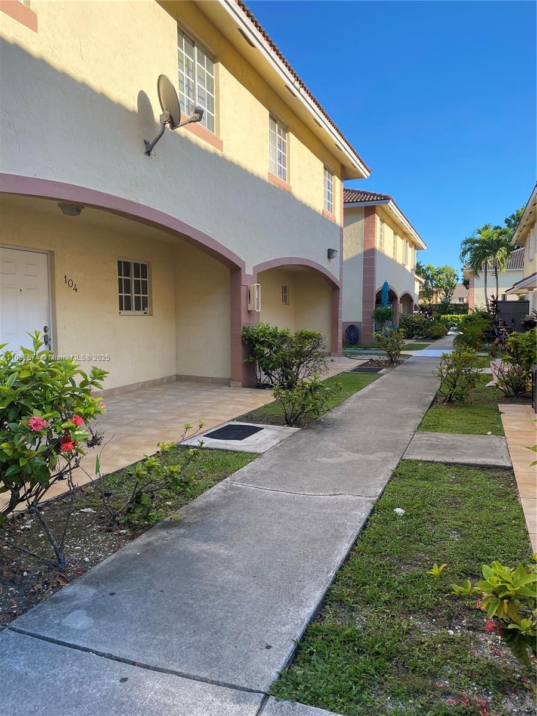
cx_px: 268
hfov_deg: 53.1
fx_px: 538
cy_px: 358
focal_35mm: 26
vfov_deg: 67.3
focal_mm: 4.25
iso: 32
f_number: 1.8
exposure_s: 1/833
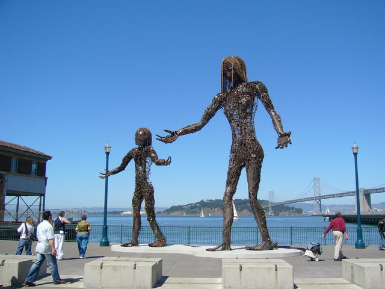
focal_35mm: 35
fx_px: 389
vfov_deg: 40.7
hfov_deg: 52.6
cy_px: 144
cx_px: 192
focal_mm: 5.8
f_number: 8
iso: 50
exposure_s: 1/200
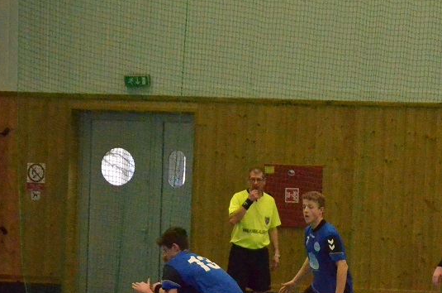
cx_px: 288
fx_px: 4325
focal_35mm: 353
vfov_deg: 3.9
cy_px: 260
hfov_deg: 5.8
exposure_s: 1/1000
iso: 6400
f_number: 6.3
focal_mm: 105
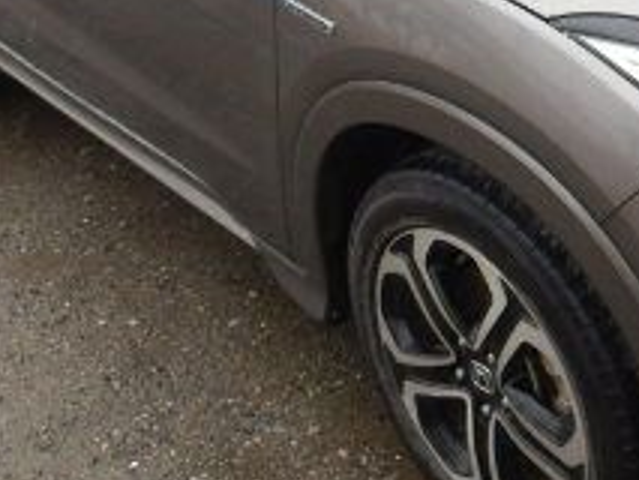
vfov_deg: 19.9
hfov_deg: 26.0
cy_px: 15
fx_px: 1330
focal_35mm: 72
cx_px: 588
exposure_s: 1/100
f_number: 2.8
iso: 125
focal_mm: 4.3
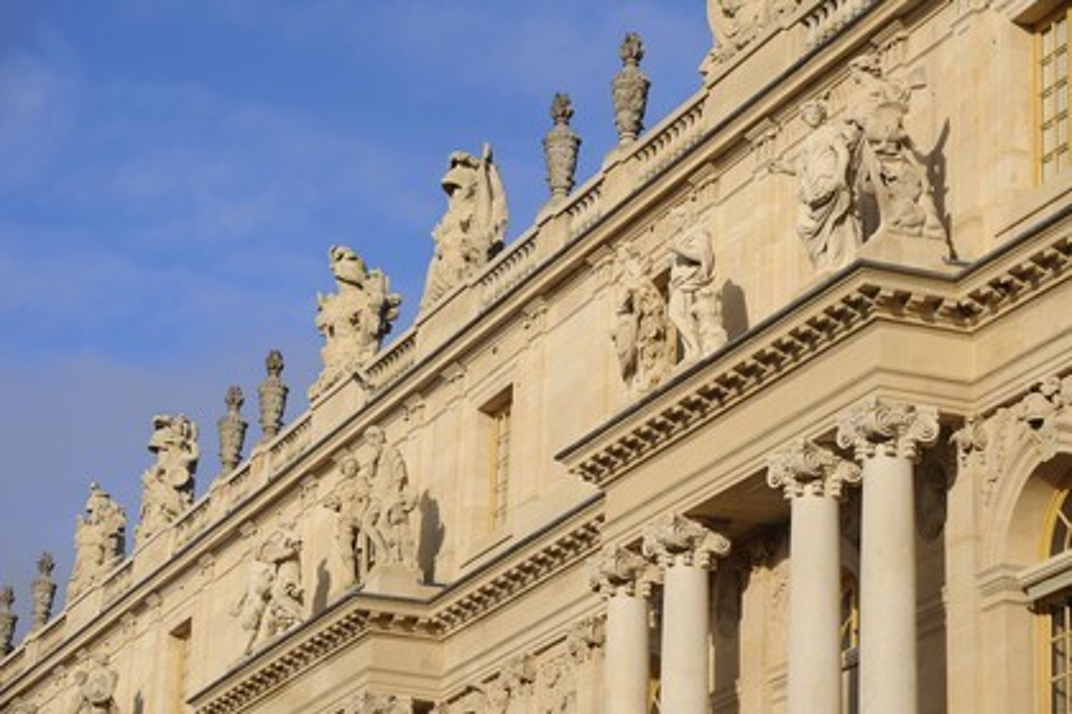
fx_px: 3454
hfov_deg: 17.6
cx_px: 536
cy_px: 357
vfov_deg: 11.8
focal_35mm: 116
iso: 200
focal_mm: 116
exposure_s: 1/400
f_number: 10
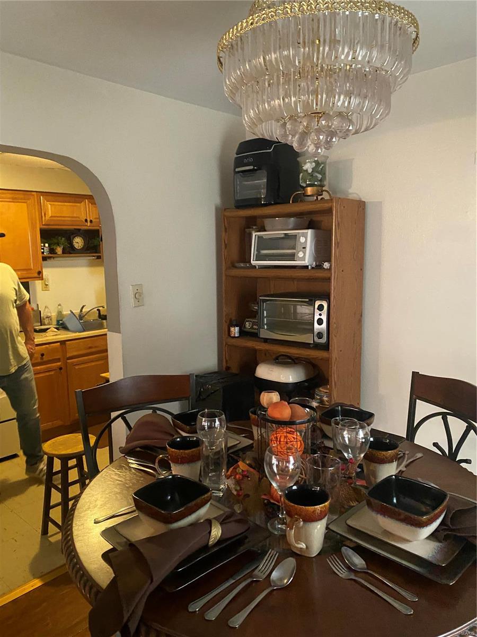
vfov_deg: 67.3
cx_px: 238
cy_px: 318
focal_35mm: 26
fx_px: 478
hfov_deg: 53.1
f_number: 1.8
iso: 800
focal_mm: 4.25
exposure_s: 1/30
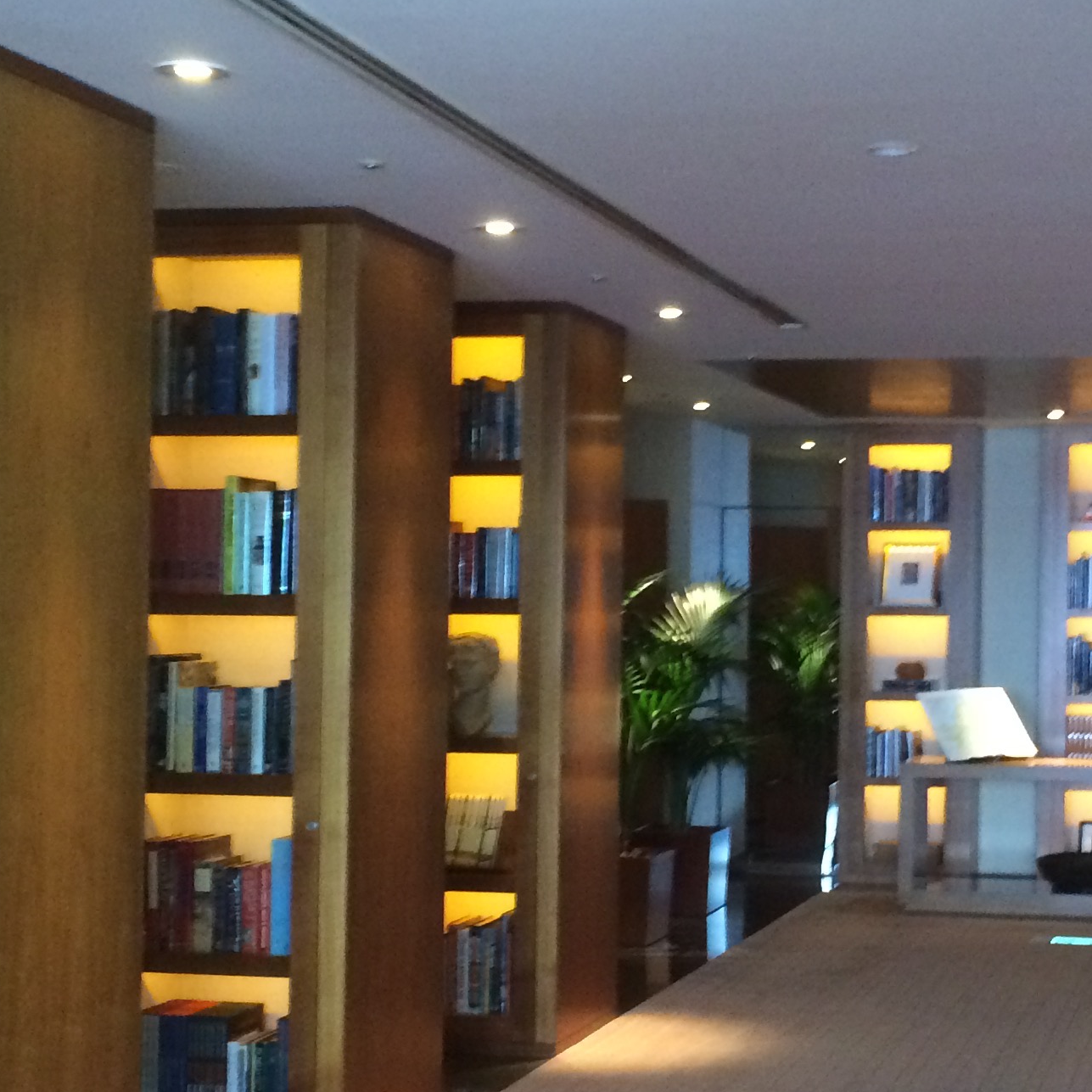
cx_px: 815
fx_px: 2320
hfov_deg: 26.2
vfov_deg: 26.5
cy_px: 613
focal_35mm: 65
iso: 320
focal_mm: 4.15
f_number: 2.2
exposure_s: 1/24
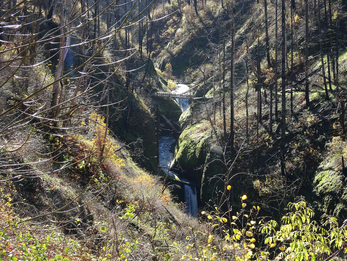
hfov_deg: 33.2
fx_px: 581
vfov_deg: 25.2
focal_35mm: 58
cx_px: 174
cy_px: 130
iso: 80
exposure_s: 1/100
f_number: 4.5
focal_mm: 9.87
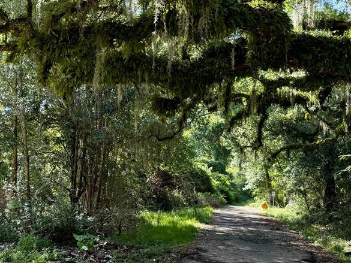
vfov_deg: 34.4
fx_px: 426
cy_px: 140
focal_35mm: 42
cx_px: 107
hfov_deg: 43.9
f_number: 1.78
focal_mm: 6.76
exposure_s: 1/389
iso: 100
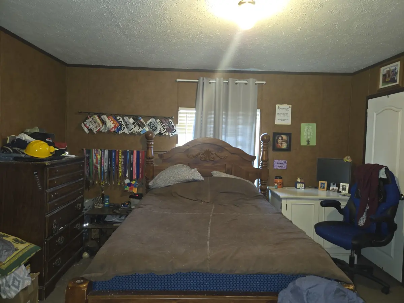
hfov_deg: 73.9
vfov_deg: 58.9
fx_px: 268
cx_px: 202
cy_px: 152
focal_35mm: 23
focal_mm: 5.4
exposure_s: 1/12
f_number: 1.8
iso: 200
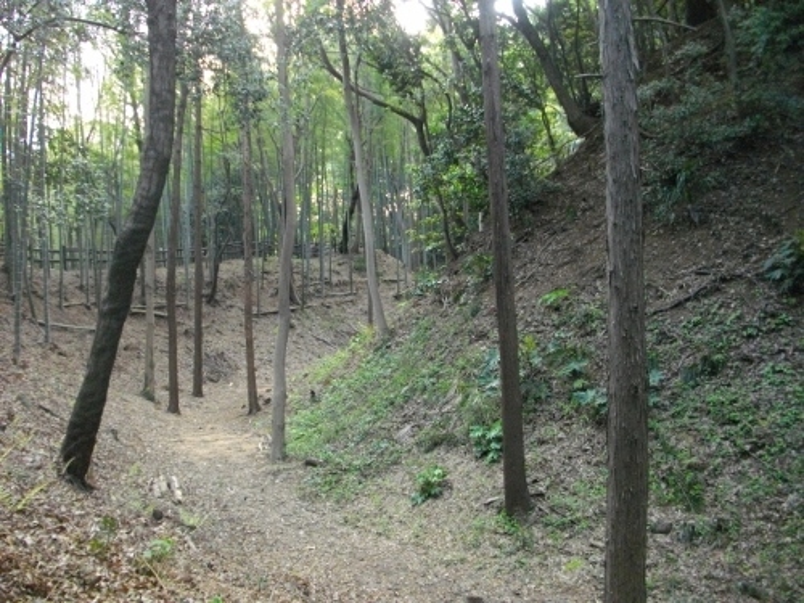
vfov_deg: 44.2
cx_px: 402
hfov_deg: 56.8
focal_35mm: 32
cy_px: 302
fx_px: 743
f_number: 2.9
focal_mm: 5.7
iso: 596
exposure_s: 1/100
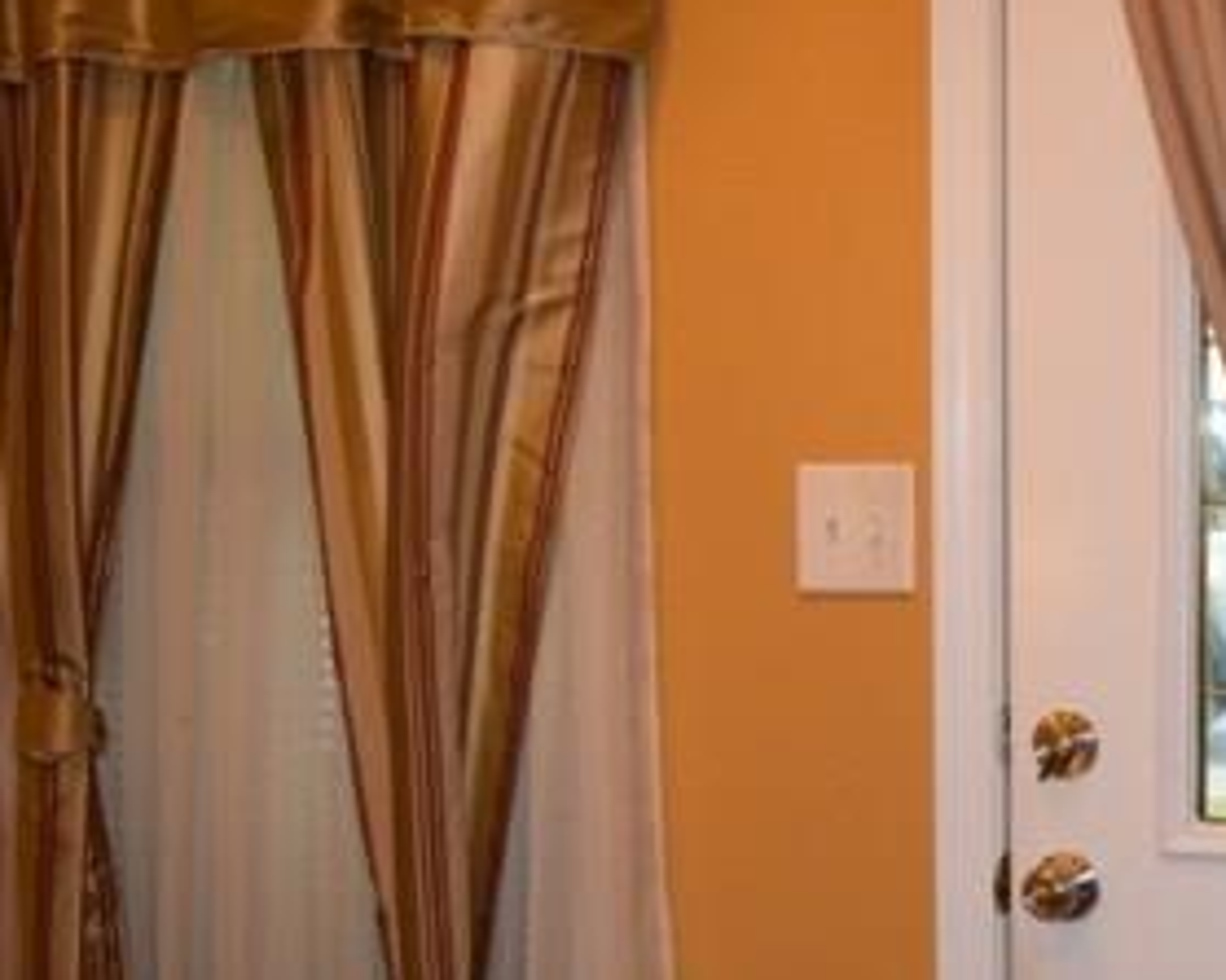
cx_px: 1107
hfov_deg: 25.9
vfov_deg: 21.0
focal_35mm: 71
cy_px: 916
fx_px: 2575
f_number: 3.8
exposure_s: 1/60
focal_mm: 22
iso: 1250
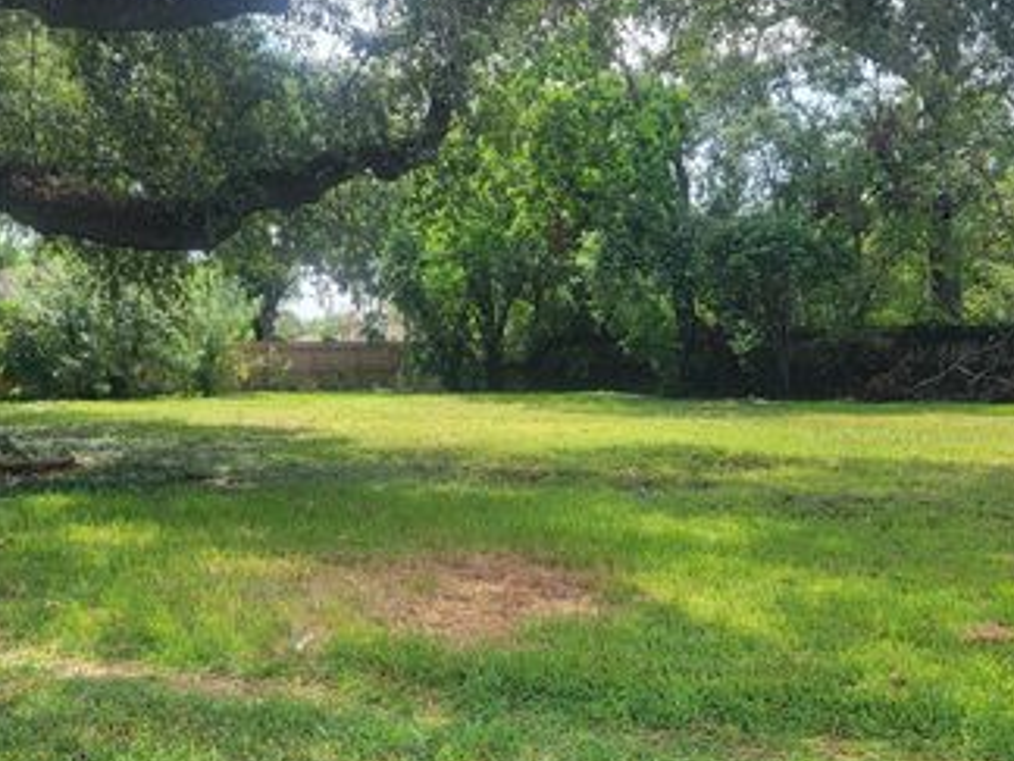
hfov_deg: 49.9
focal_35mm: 37
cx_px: 419
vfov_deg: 38.4
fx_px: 1084
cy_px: 487
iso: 16
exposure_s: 1/228
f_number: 1.8
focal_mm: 6.7
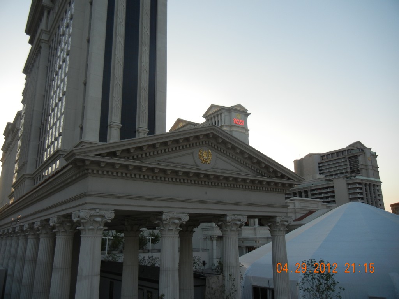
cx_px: 200
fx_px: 346
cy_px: 150
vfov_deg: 46.8
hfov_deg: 60.0
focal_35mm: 30
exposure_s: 1/150
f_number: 3.5
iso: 160
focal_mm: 5.4
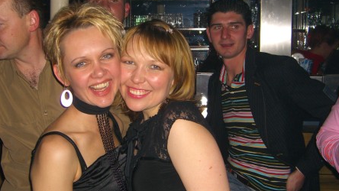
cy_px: 87
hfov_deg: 37.2
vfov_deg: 21.5
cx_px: 155
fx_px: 504
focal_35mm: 56
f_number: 2.8
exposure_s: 1/60
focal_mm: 7.9
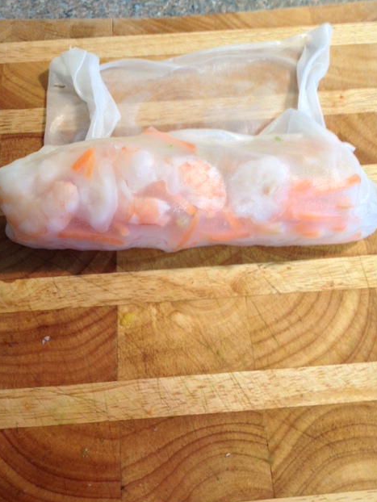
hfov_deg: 39.7
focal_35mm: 36
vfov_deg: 51.3
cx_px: 186
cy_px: 251
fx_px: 522
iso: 80
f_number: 2.4
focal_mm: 4.28
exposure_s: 1/20
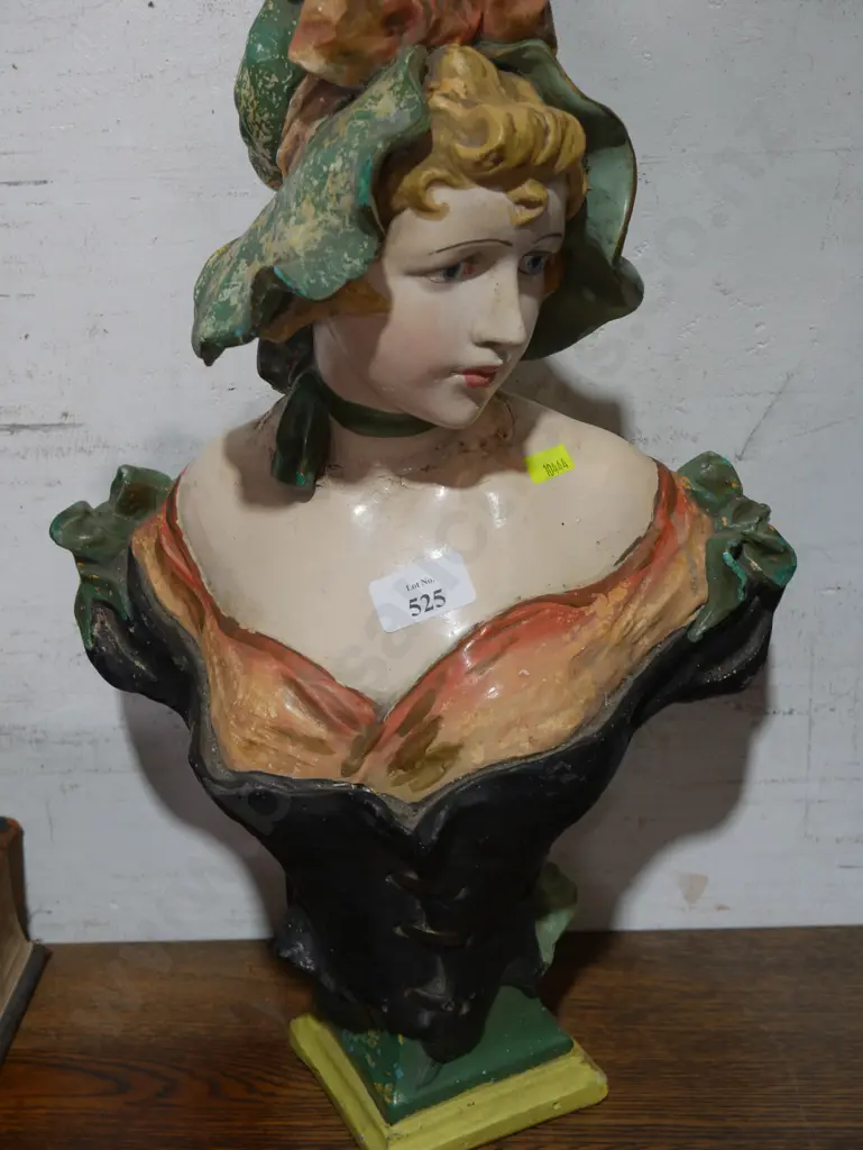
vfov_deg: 34.3
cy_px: 575
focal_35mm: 56
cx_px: 432
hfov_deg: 26.1
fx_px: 1860
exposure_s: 1/60
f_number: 5.3
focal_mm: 28
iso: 400
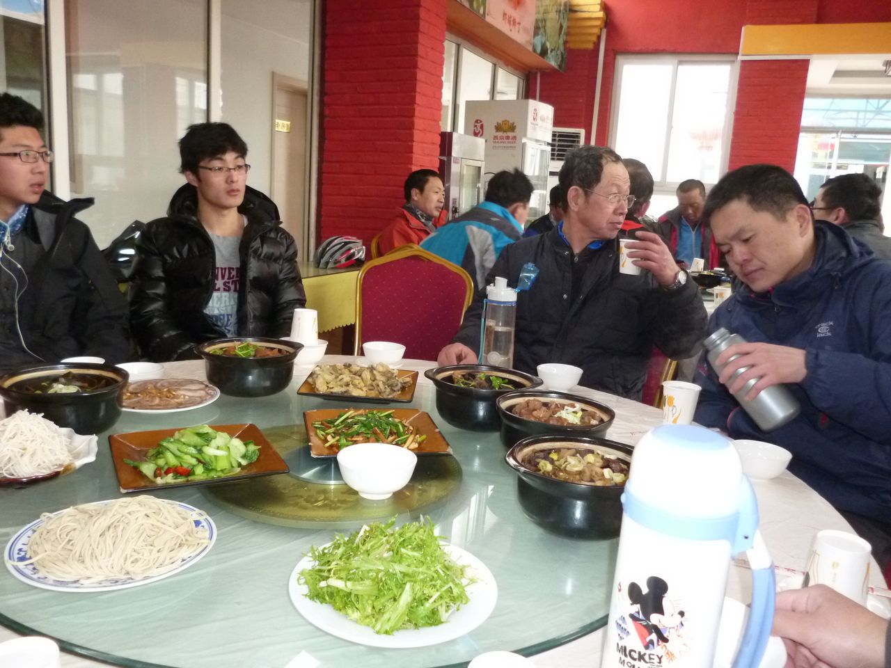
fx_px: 721
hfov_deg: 63.4
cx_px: 446
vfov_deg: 49.7
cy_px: 334
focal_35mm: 28
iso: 400
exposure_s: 1/60
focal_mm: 5
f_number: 3.1
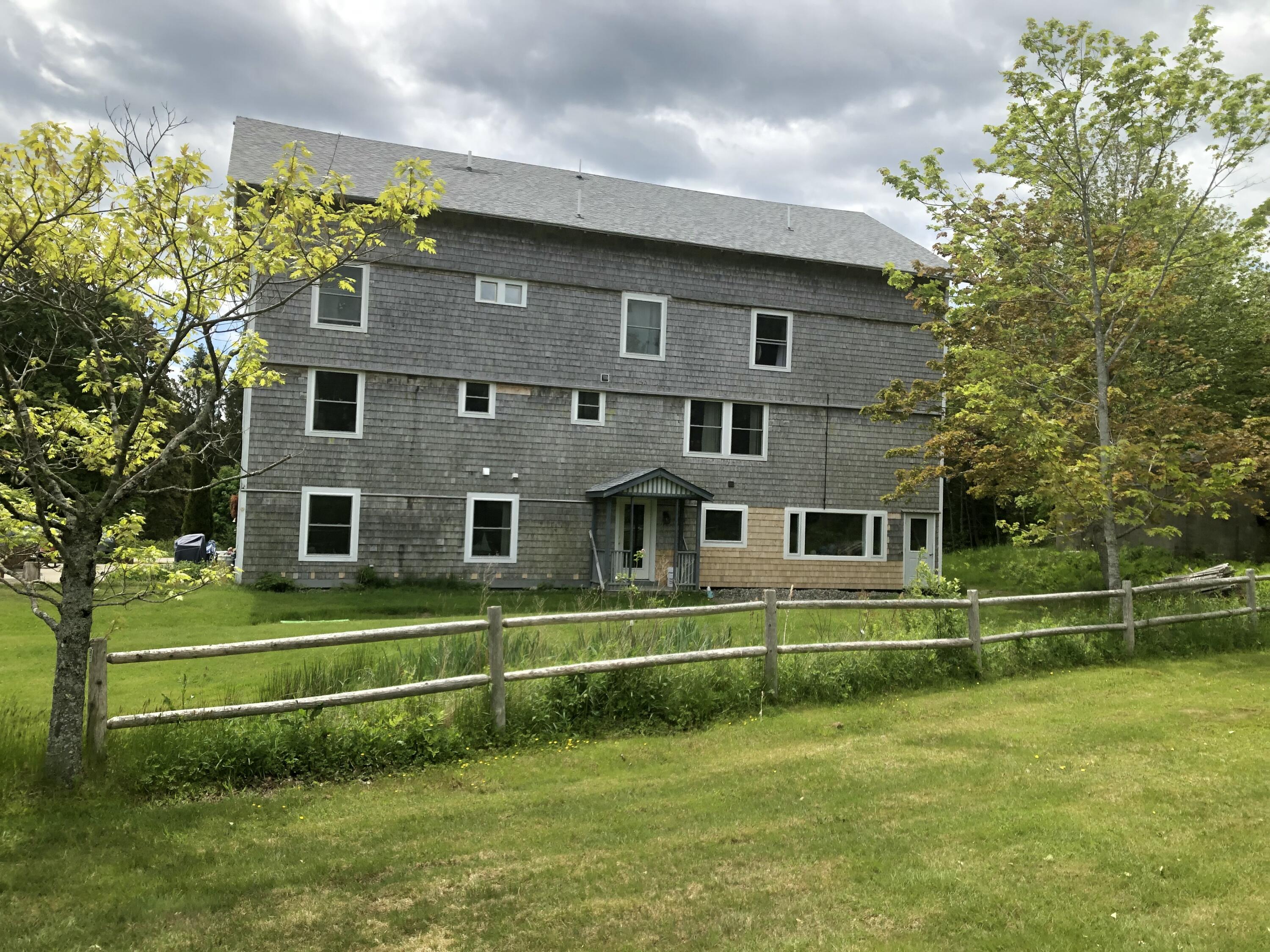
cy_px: 476
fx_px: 1027
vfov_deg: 49.7
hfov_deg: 63.4
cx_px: 635
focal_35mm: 28
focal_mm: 3.99
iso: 20
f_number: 1.8
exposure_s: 1/1600
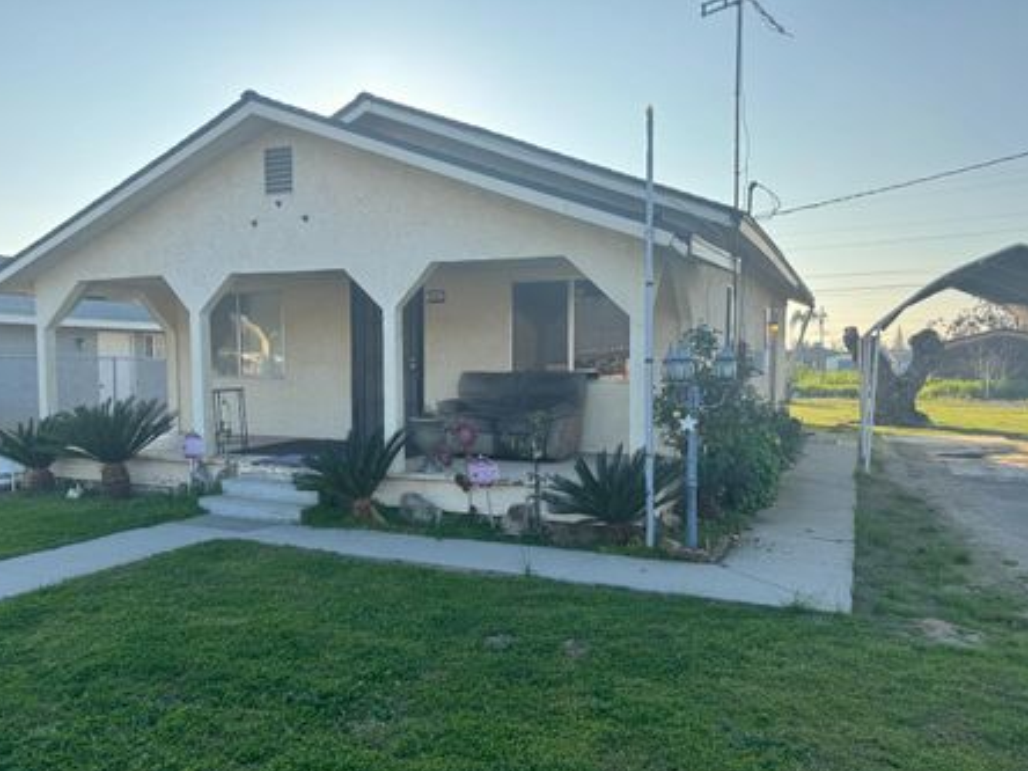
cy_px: 425
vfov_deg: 51.3
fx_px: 802
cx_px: 468
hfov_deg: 65.2
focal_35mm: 27
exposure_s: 1/1597
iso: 80
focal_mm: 6.76
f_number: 1.78
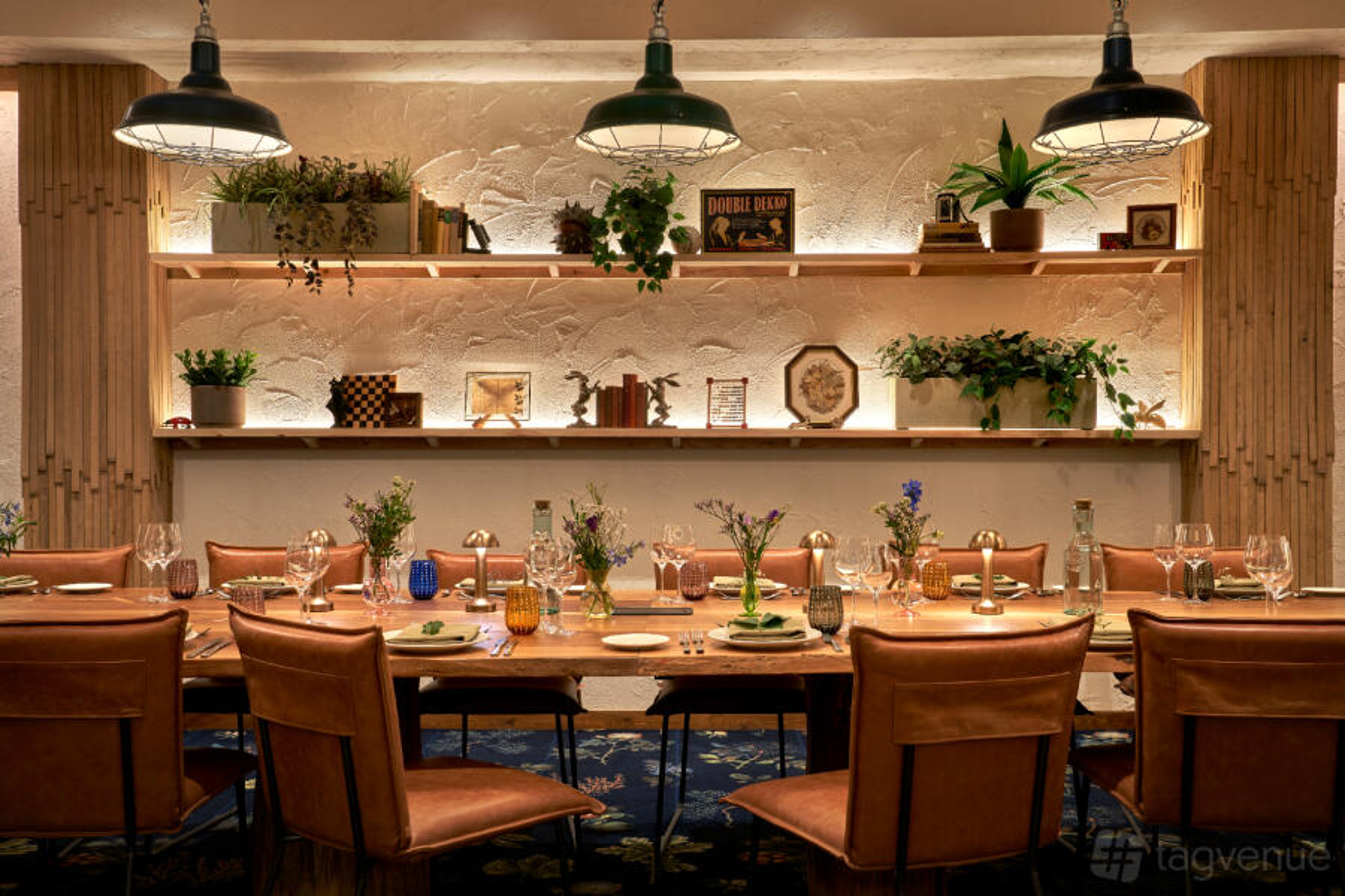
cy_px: 448
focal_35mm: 36
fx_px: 1345
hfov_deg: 53.1
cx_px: 672
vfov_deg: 36.9
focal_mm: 36
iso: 100
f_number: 11
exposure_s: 1/3
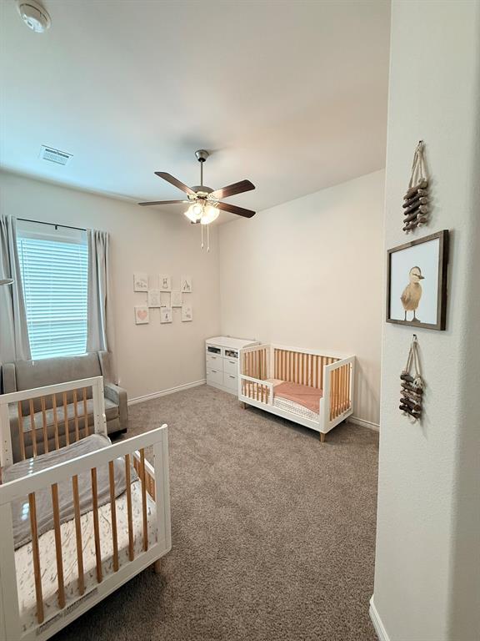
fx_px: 259
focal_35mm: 14
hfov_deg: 85.7
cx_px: 240
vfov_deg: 102.1
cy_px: 320
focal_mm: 2.22
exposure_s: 1/120
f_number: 2.2
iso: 320
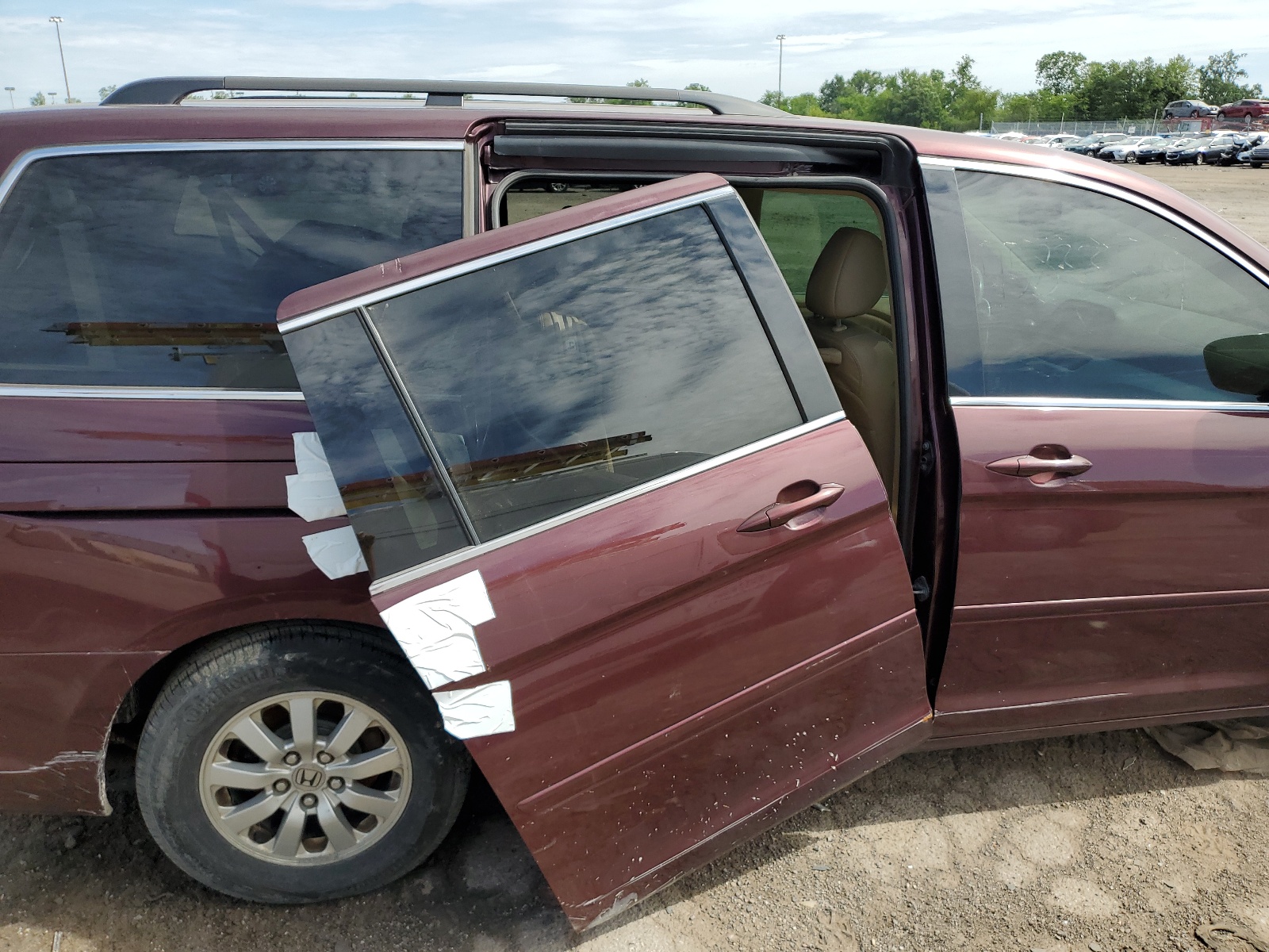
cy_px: 476
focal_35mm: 26
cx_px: 634
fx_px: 953
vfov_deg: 53.1
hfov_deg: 67.3
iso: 50
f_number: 1.5
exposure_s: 1/2000
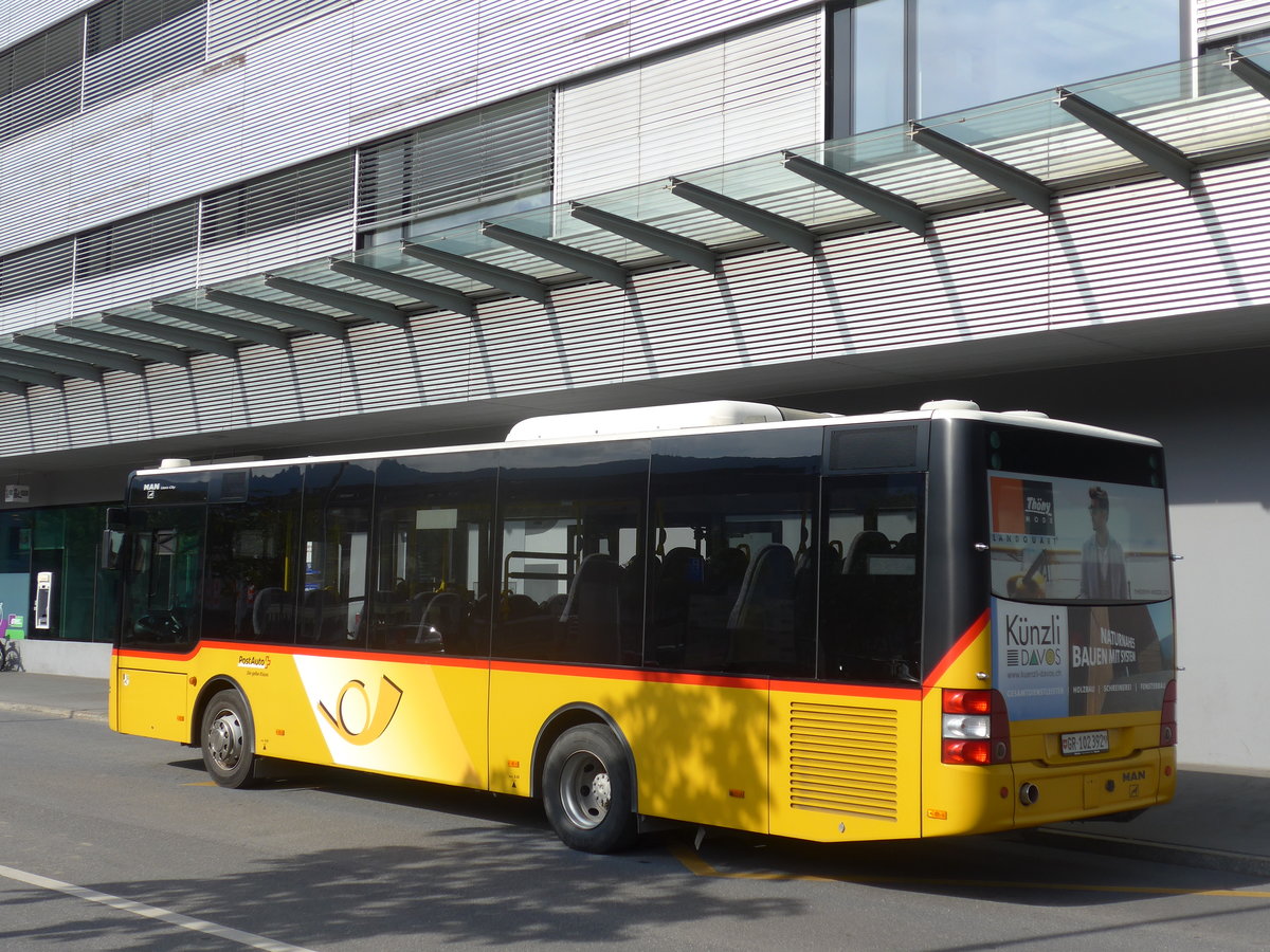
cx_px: 635
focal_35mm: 46
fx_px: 1688
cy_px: 476
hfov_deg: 41.2
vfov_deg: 31.5
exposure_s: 1/1300
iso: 80
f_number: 3
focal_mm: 9.5
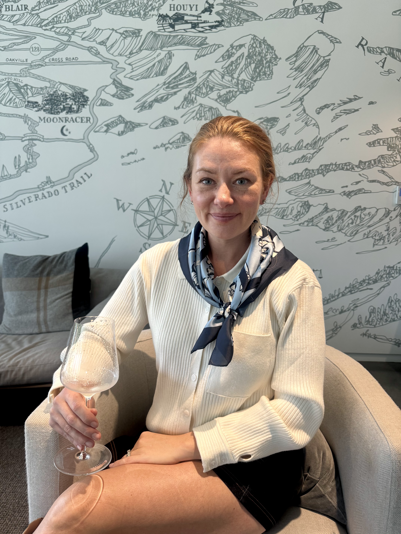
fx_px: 371
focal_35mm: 24
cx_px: 200
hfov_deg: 56.8
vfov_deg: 71.6
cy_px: 267
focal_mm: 6.76
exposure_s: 1/120
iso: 160
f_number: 1.78
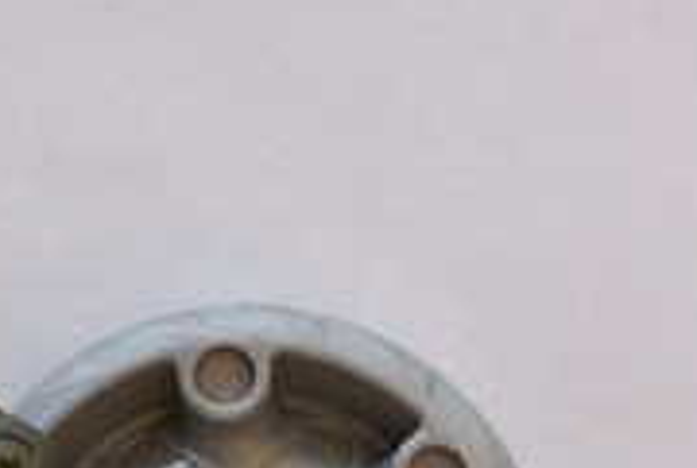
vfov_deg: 5.2
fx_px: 5163
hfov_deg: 7.7
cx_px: 259
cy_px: 623
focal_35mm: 266
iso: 100
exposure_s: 1/80
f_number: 2.2
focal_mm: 50
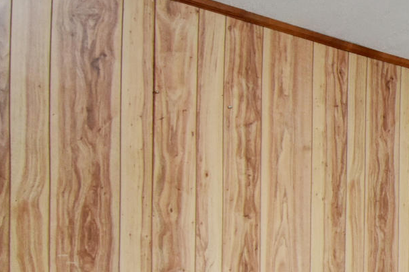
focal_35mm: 89
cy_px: 272
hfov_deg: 15.4
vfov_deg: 15.1
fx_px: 1011
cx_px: 926
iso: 2000
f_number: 8
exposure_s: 1/10
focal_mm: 12
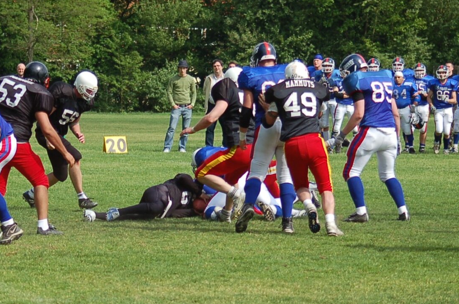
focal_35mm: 212
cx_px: 165
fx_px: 2697
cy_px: 195
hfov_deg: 9.7
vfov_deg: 6.4
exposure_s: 1/1250
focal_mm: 70
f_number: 4.5
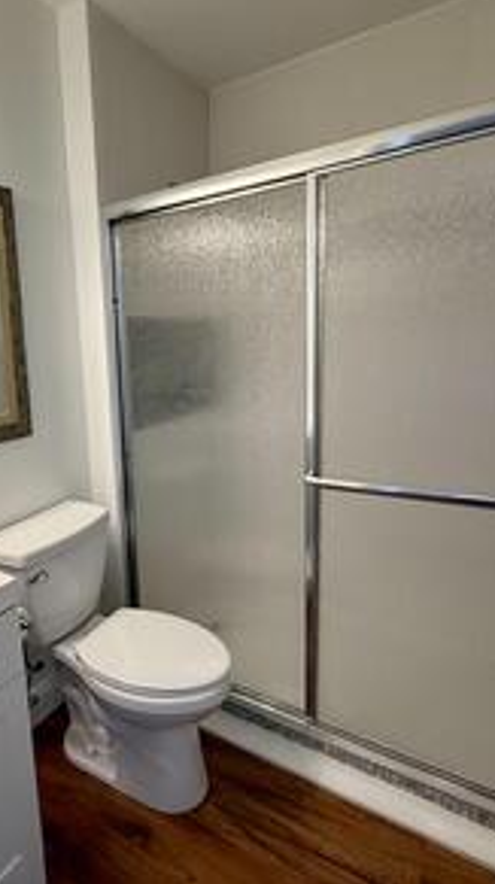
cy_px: 431
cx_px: 149
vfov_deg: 83.9
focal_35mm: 21
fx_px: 492
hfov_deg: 52.0
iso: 125
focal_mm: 2.22
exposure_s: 1/120
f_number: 2.2
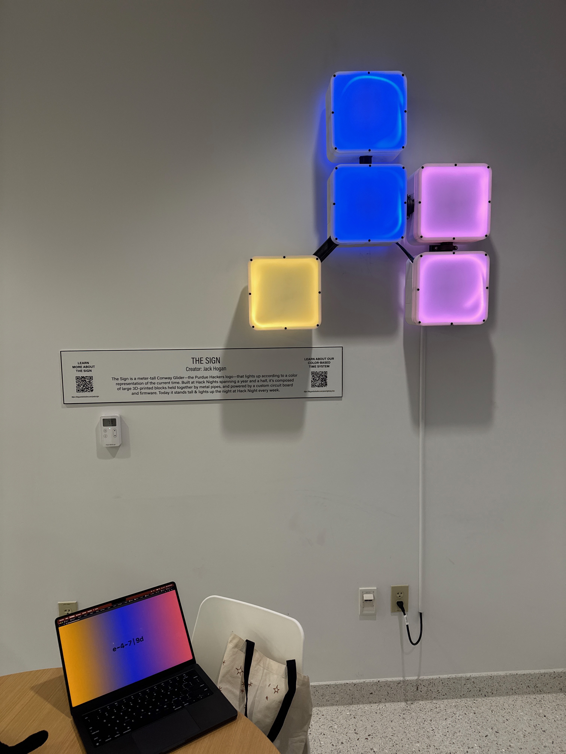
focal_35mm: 24
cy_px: 377
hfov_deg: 56.8
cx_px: 283
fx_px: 523
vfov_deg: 71.6
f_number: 1.78
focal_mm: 6.76
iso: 100
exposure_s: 1/111
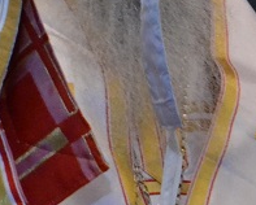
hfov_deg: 8.4
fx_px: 1691
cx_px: 442
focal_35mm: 223
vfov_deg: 6.9
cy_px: 148
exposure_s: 1/30
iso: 3200
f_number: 7.1
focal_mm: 26
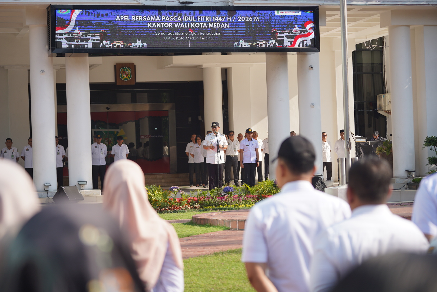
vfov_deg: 14.1
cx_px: 218
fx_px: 1178
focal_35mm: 97
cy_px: 146
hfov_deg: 21.0
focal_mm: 97
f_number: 4
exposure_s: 1/1000
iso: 200
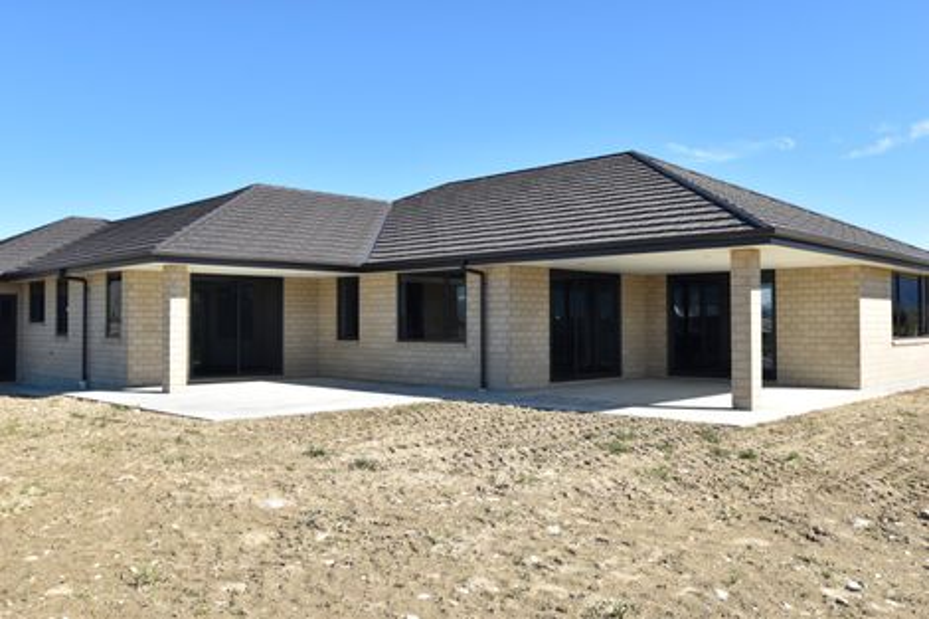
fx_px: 774
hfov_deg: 61.9
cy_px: 310
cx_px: 464
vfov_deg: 43.6
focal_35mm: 30
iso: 100
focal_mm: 20
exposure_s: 1/200
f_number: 9
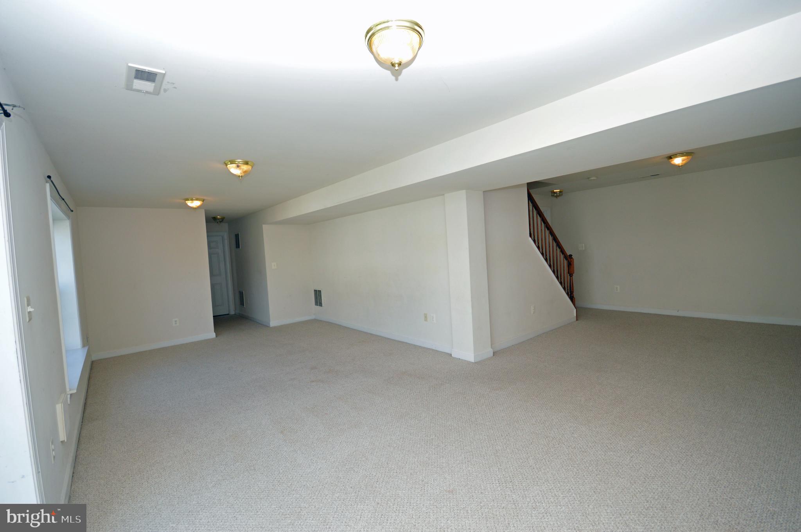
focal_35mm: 15
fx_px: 333
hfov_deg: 100.4
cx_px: 400
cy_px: 266
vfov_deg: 77.2
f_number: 5.6
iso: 400
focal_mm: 10
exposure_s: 1/125
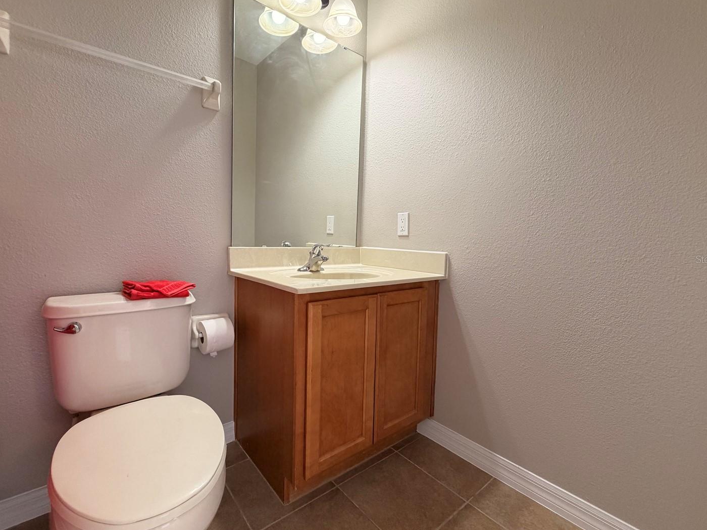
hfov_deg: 94.4
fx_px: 327
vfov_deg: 78.1
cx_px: 339
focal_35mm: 16
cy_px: 259
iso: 200
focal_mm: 2.22
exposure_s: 1/120
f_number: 2.2
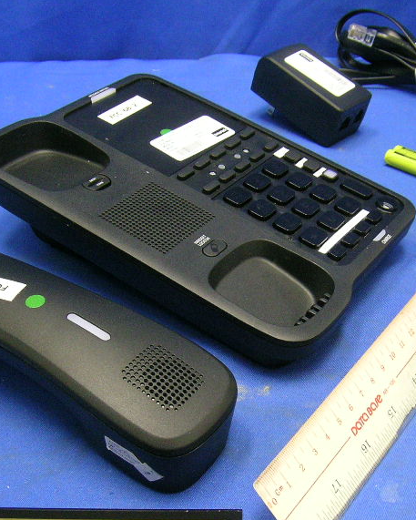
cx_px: 258
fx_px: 754
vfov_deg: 37.8
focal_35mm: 49
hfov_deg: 30.7
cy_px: 324
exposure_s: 1/15
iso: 200
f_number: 4.4
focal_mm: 5.8
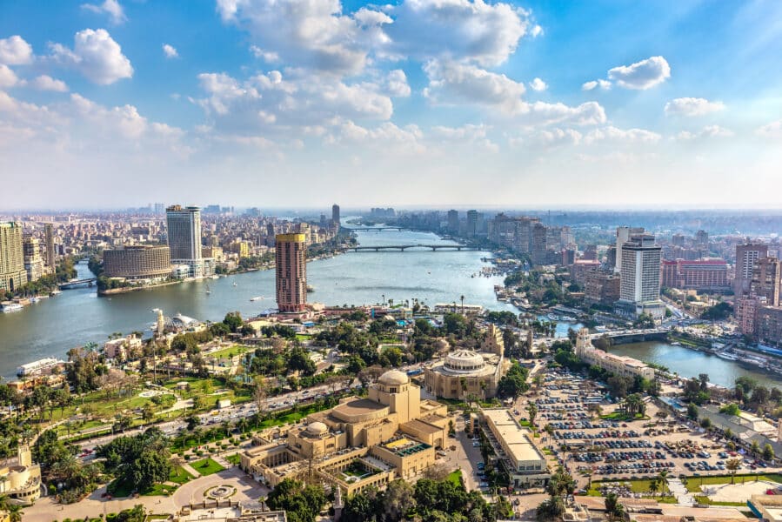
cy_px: 261
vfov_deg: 45.0
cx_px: 391
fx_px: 630
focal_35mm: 29
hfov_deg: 63.6
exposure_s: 1/1000
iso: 200
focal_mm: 29
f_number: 7.1
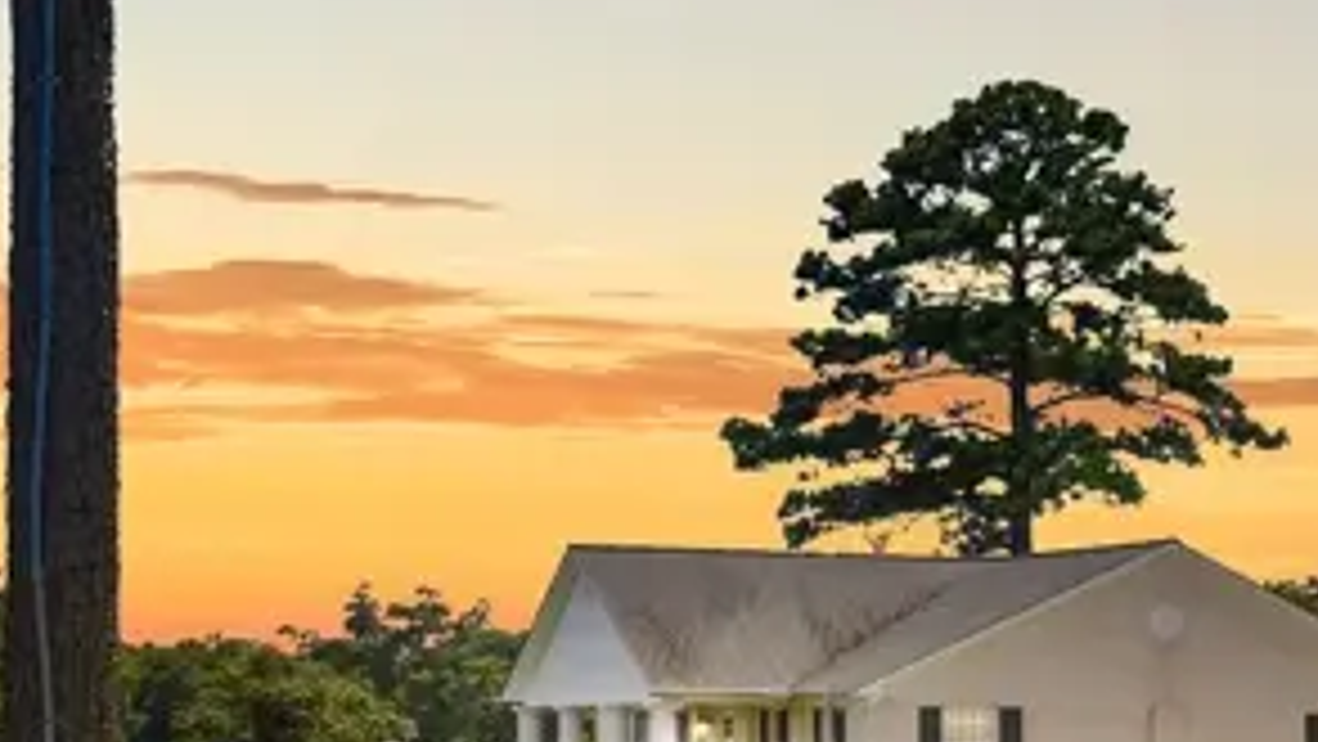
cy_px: 706
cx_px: 2587
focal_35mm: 107
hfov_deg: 15.9
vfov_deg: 11.2
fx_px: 3740
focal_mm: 12.29
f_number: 2.8
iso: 180
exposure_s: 1/800
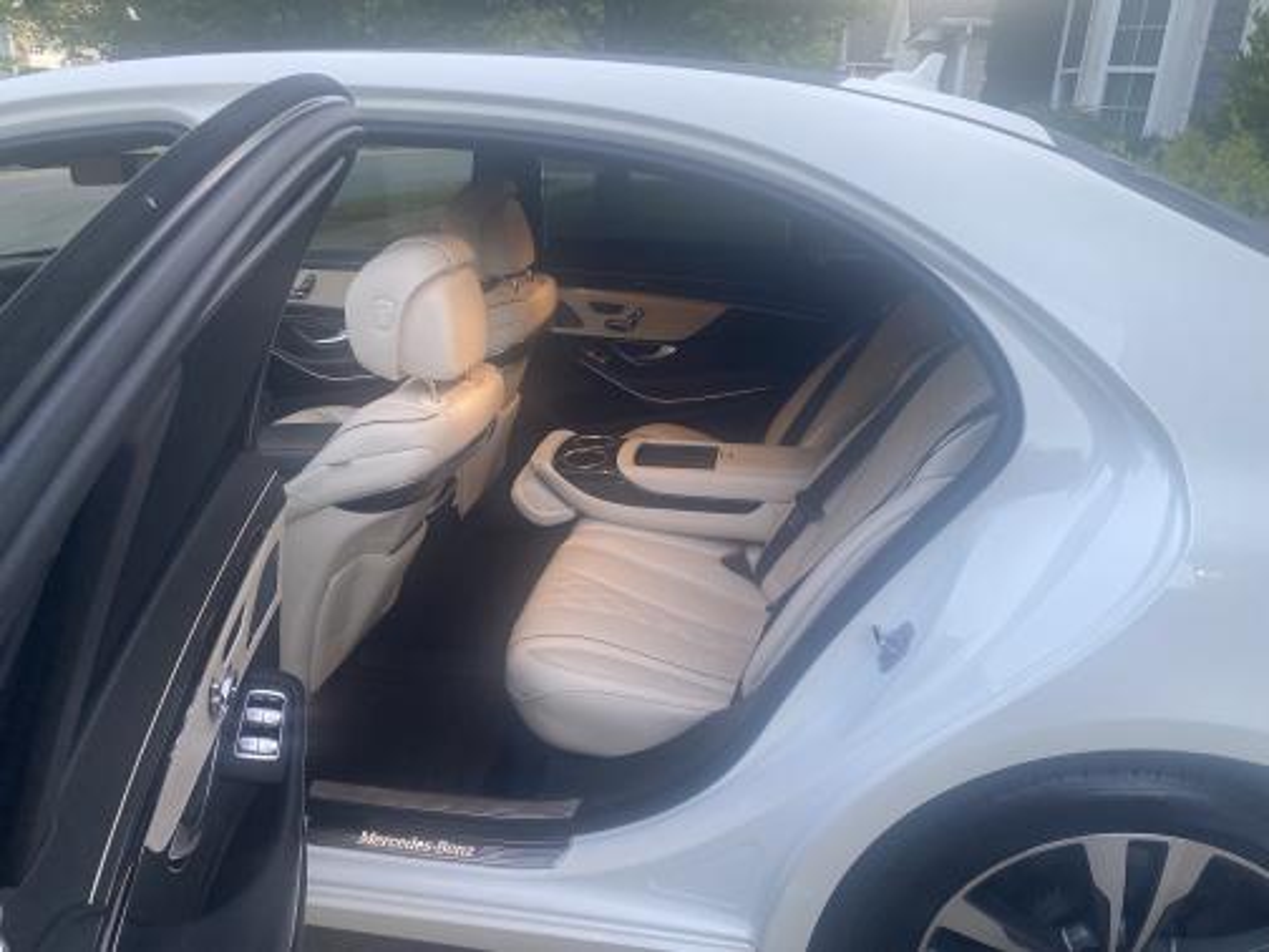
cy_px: 476
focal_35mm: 26
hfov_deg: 67.3
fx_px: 953
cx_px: 634
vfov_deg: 53.1
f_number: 1.8
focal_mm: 4.25
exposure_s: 1/110
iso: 125
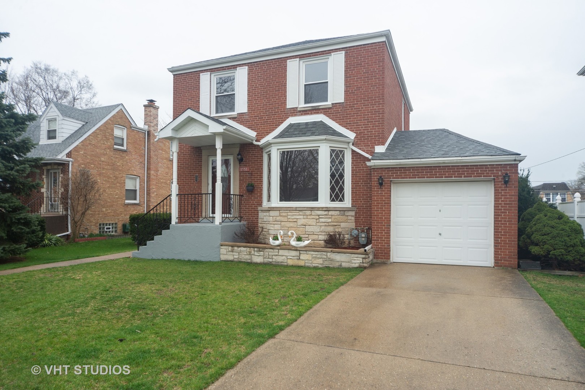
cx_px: 292
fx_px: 390
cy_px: 195
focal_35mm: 24
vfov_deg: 53.2
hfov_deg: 73.7
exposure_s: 1/200
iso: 320
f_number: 8
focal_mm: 24
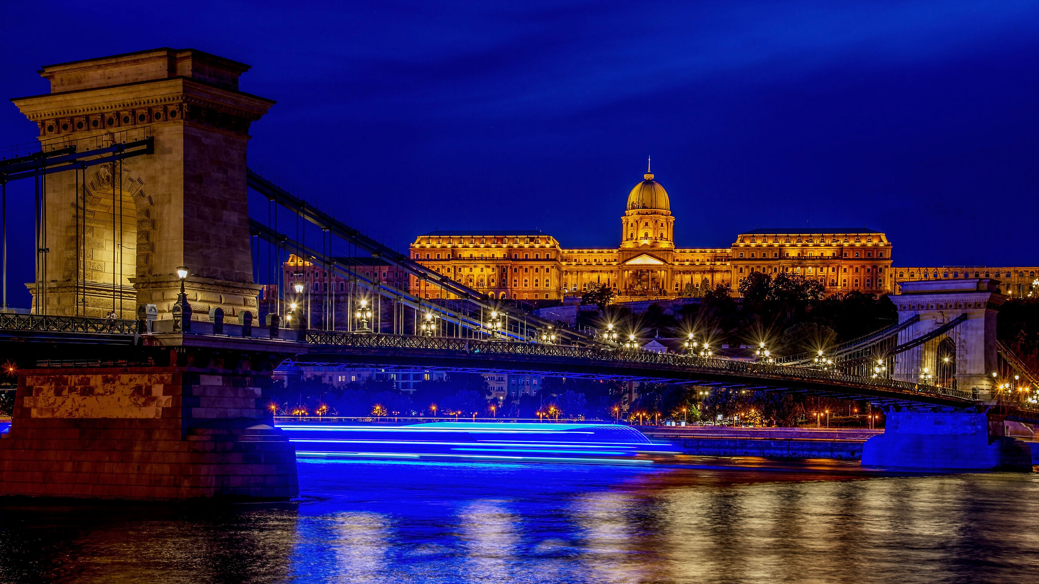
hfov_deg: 40.6
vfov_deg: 23.5
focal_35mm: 51
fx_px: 1405
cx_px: 524
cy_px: 285
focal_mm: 48
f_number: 8
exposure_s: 6
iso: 100
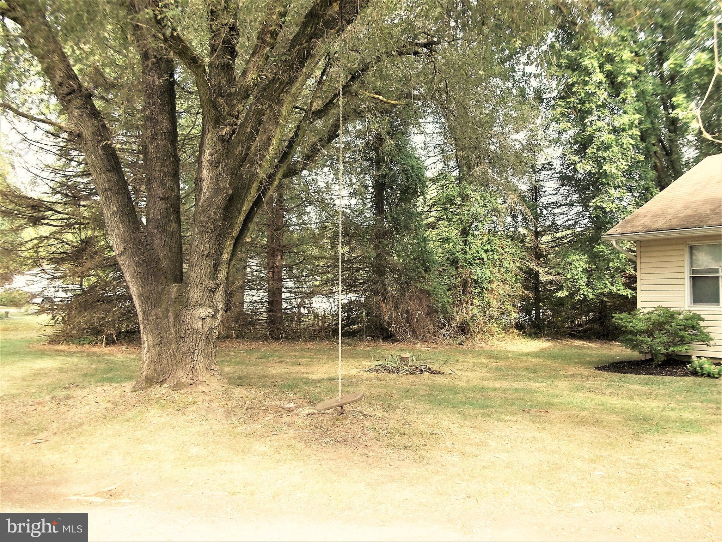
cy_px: 271
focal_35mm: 32
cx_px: 361
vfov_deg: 44.2
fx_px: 667
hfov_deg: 56.8
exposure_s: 1/250
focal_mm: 5.7
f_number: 2.9
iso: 80
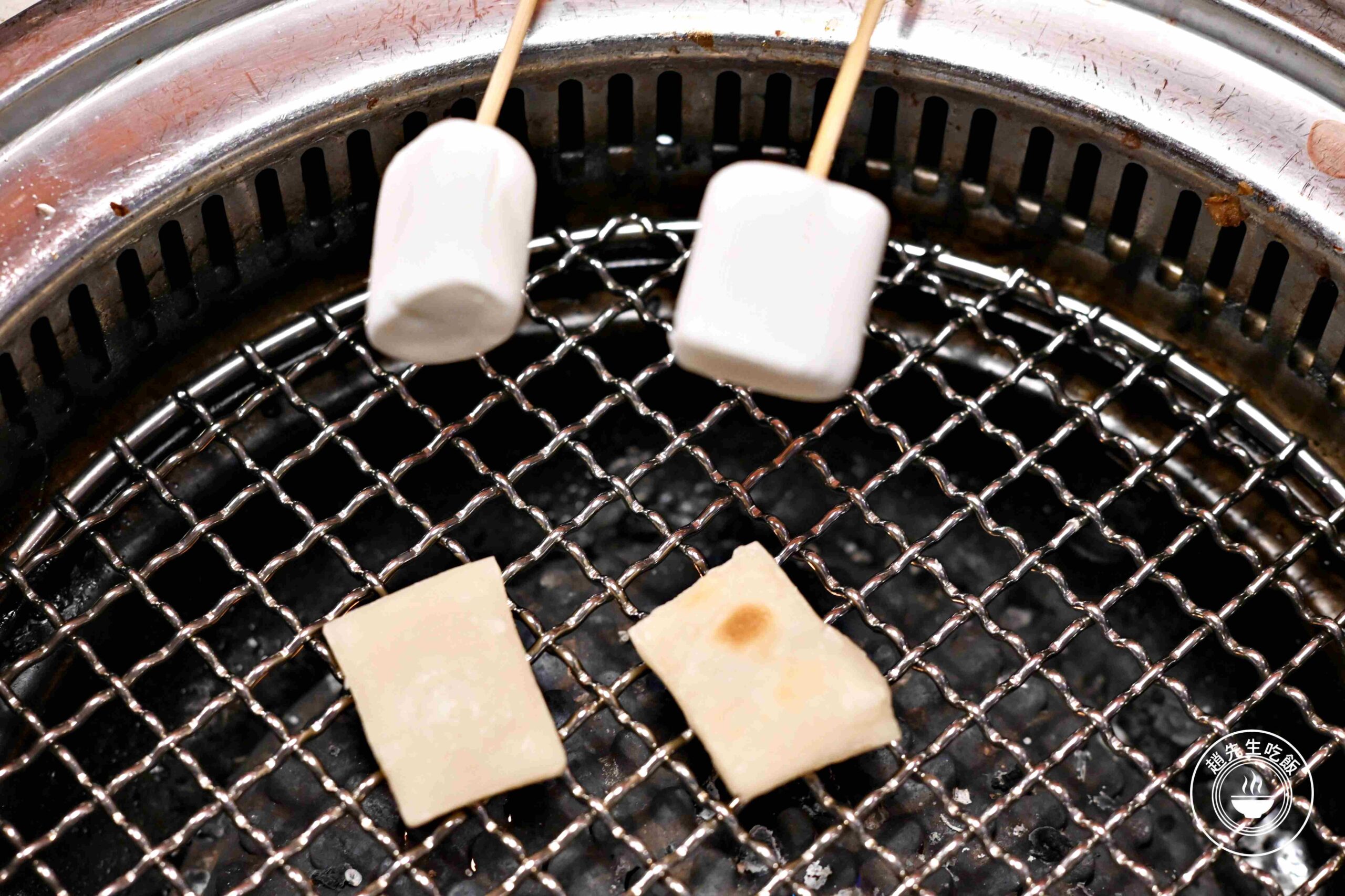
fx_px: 2802
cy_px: 448
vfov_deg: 18.2
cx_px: 672
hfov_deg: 27.0
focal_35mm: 75
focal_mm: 50
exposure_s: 1/160
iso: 2000
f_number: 3.2
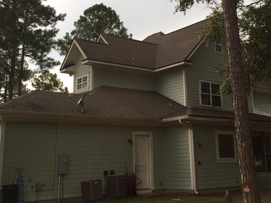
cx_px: 155
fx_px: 384
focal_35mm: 49
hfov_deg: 38.8
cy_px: 64
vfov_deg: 29.4
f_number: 2.2
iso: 50
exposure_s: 1/1522
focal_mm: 4.15
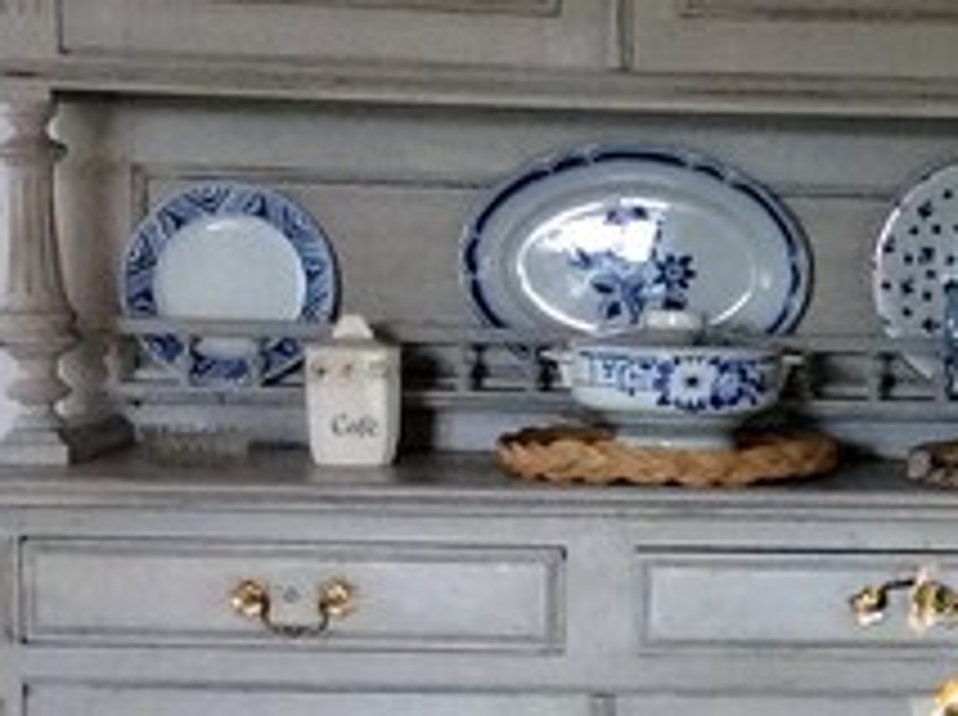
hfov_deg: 12.4
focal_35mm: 154
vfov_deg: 9.6
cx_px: 1286
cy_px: 642
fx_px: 4255
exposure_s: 1/24
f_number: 2.4
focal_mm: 3.3
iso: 64
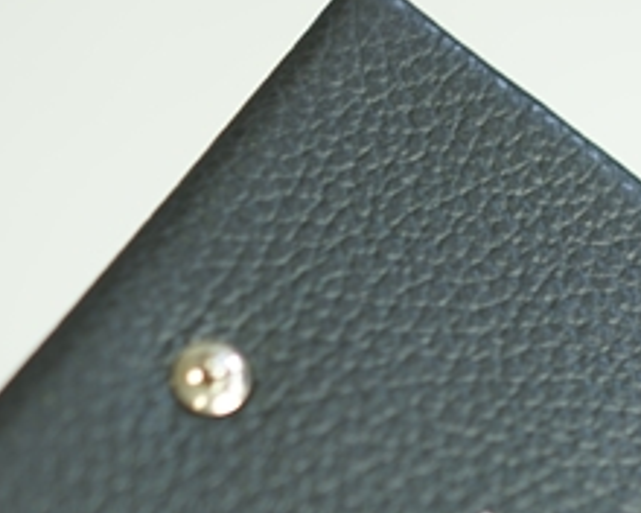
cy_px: 739
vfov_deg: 8.1
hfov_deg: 10.1
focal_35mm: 188
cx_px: 714
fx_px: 3567
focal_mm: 55
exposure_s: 1/100
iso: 100
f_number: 1.8
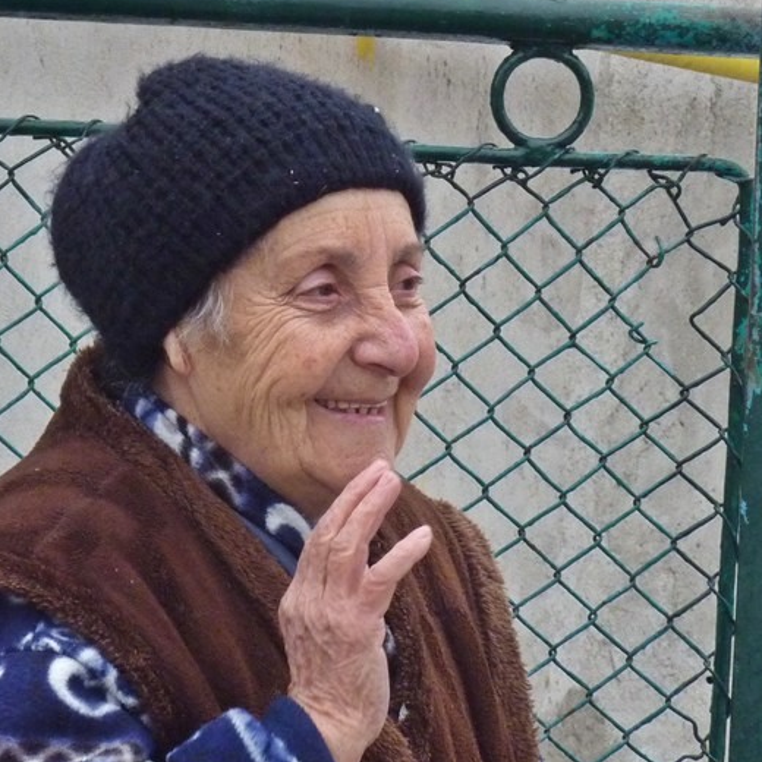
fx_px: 5355
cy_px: 371
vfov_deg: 8.1
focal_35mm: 215
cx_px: 270
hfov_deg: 8.1
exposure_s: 1/250
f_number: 4.5
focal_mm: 25.9
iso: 400
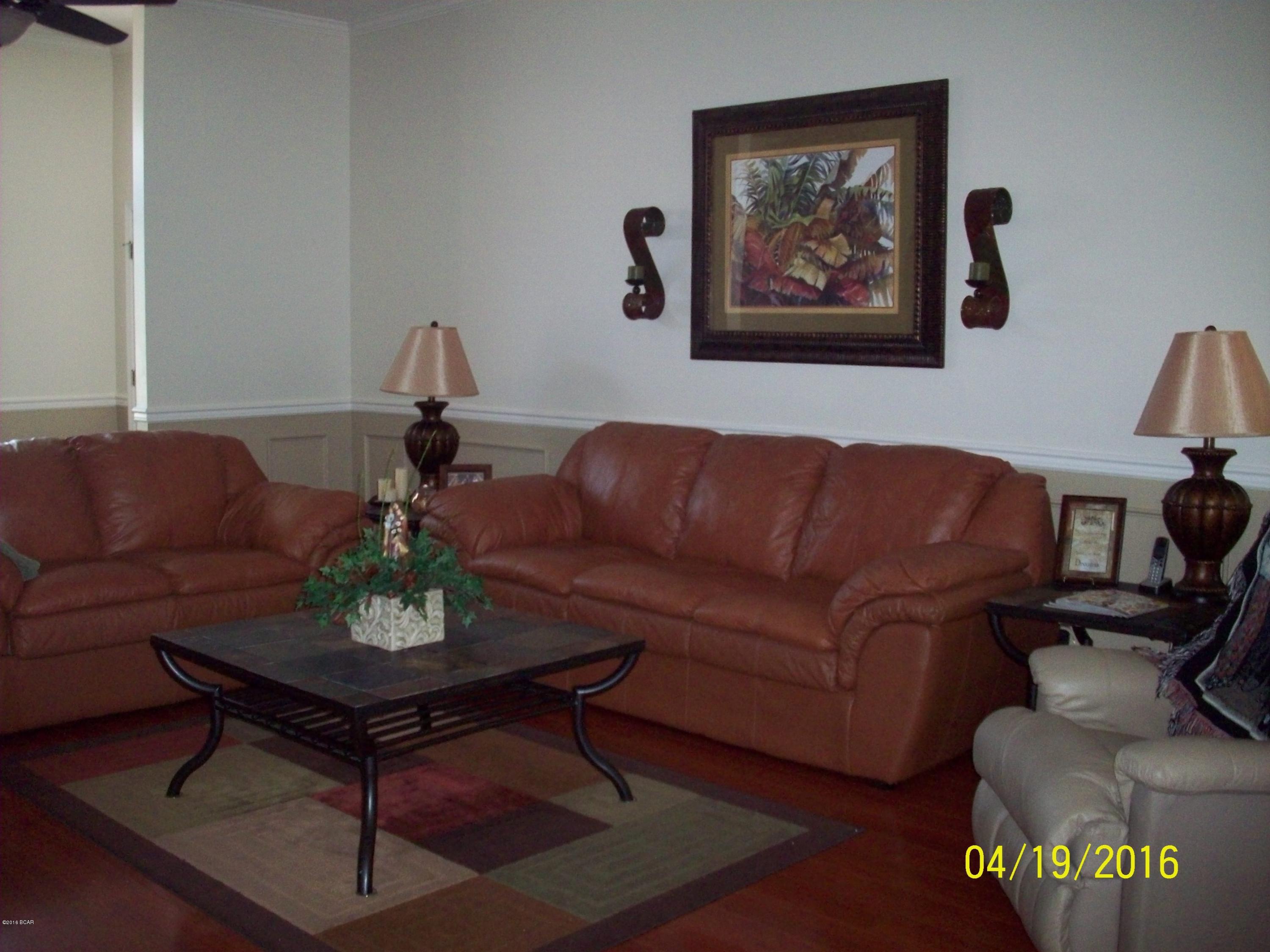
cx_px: 635
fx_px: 1357
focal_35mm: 37
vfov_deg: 38.7
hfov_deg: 50.1
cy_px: 476
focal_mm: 6.2
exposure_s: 1/45
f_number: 2.8
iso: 200
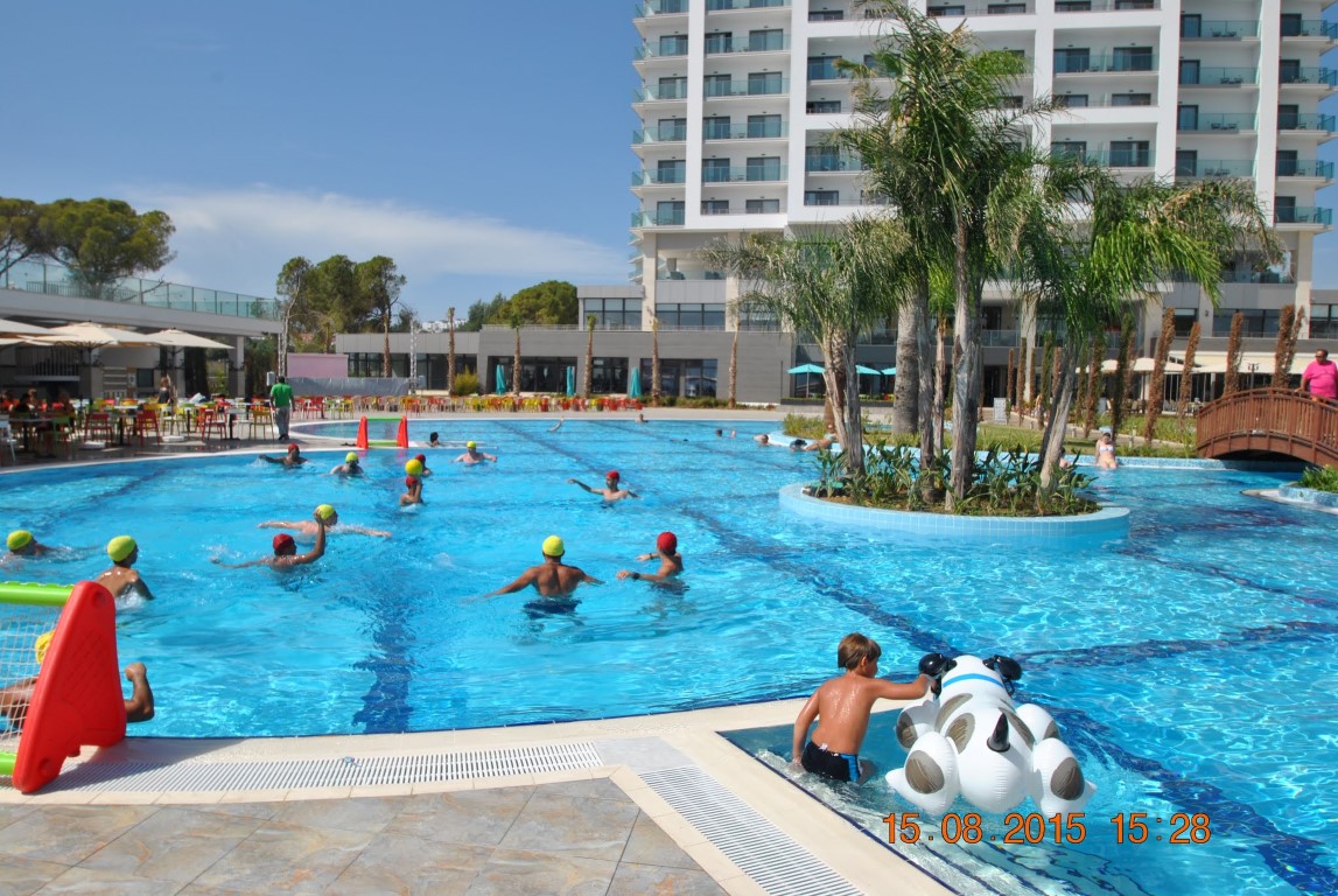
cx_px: 669
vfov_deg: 53.3
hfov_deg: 73.7
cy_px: 448
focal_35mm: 24
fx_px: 893
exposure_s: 1/320
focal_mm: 16
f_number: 9
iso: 100
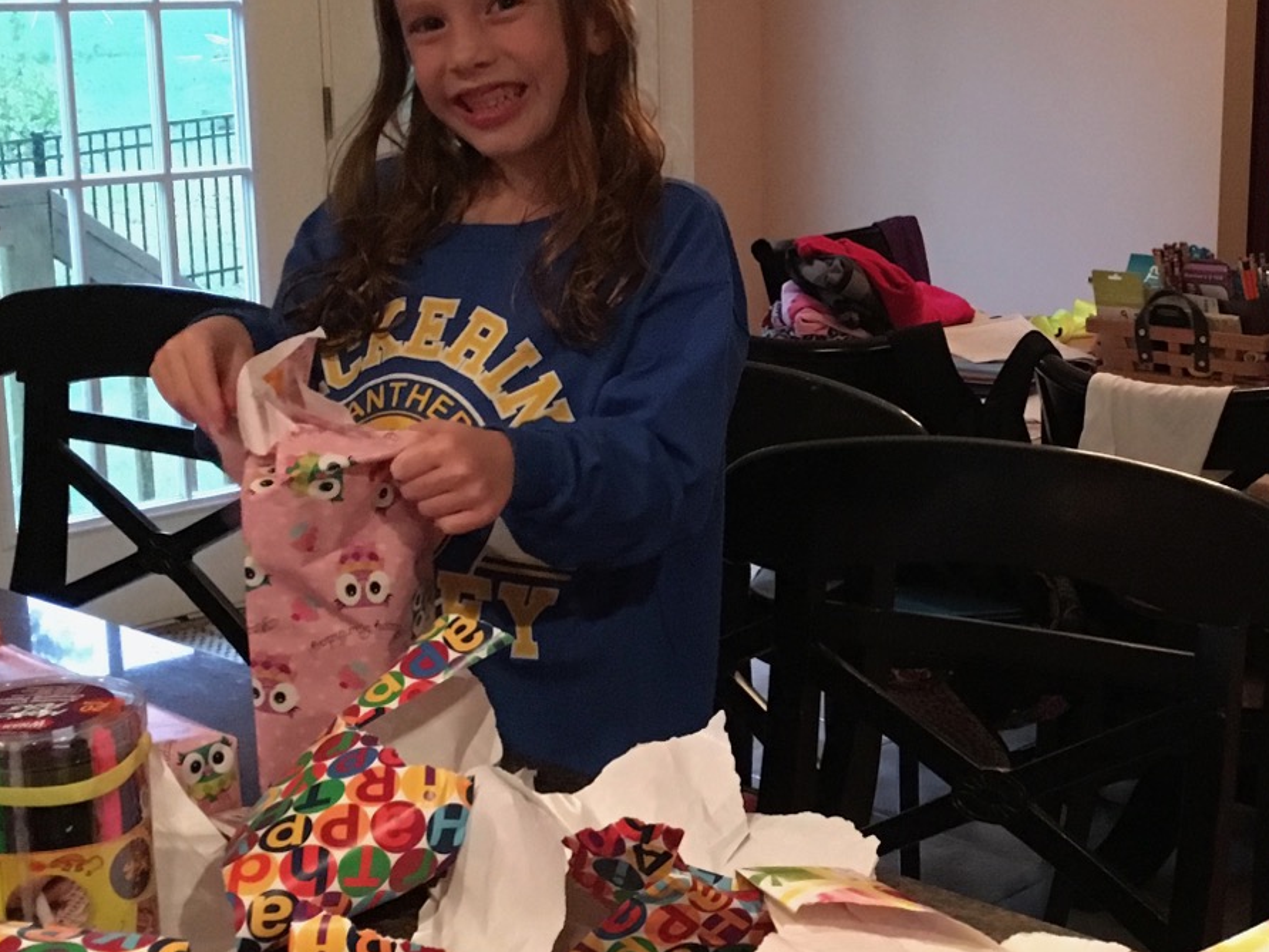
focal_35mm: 65
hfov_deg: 29.0
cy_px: 519
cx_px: 1070
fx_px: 2383
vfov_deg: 22.6
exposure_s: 1/15
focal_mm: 4.15
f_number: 2.2
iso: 320
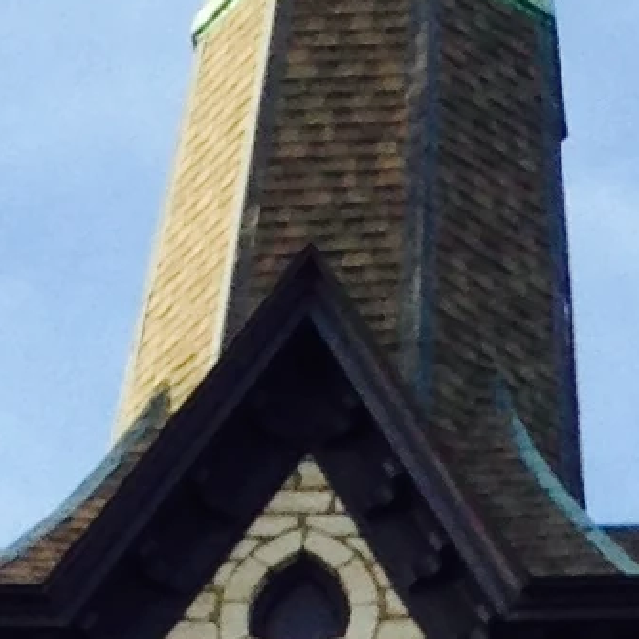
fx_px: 5952
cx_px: 1085
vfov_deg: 5.9
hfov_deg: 6.0
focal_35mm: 285
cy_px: 1642
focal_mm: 4.12
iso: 50
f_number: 2.4
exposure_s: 1/437
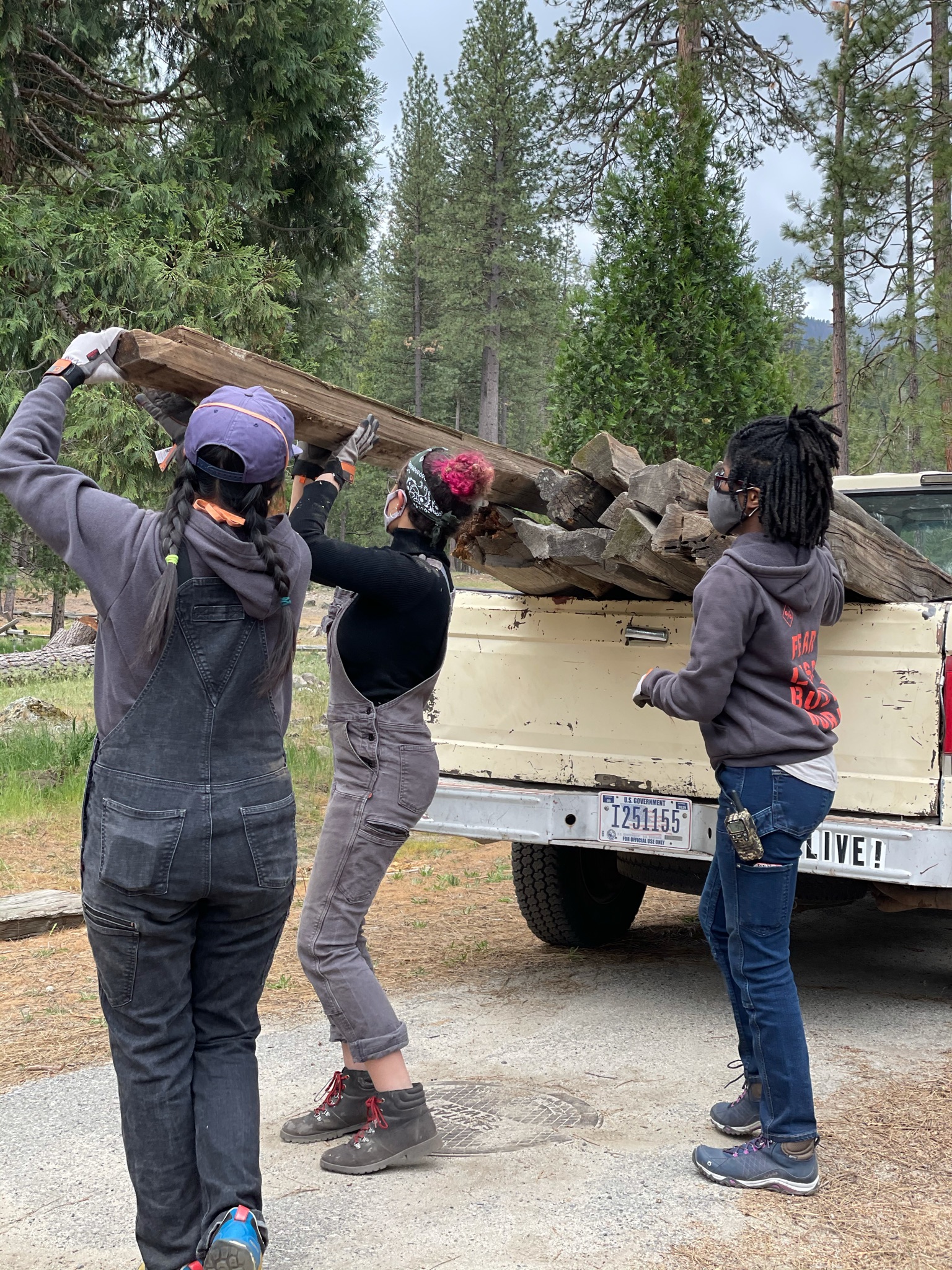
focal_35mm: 52
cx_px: 476
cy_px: 635
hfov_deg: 28.0
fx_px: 1907
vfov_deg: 36.8
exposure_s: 1/207
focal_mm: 6
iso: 25
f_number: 2
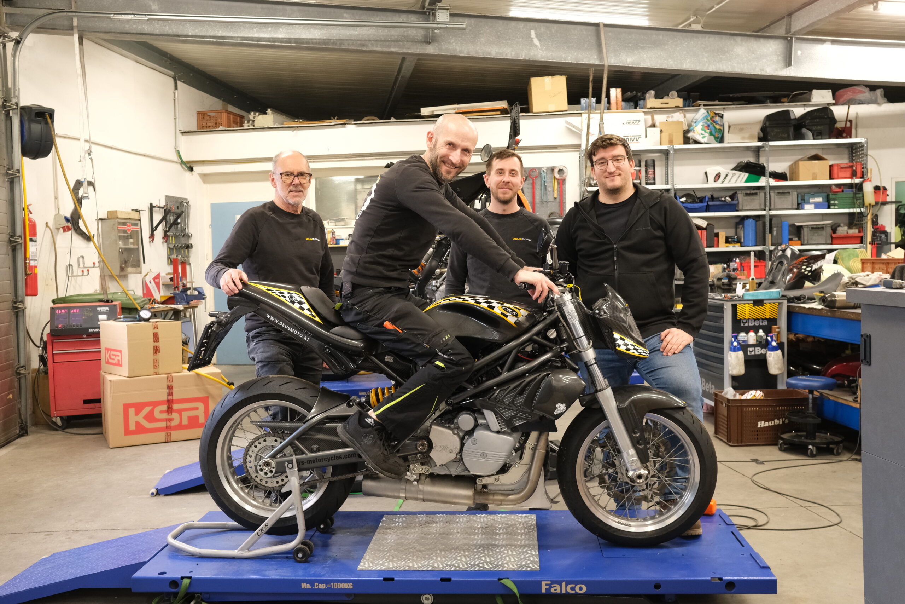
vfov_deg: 37.9
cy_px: 302
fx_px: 880
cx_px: 452
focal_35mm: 35
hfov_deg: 54.4
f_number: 5.6
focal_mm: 23
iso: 1600
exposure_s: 1/30
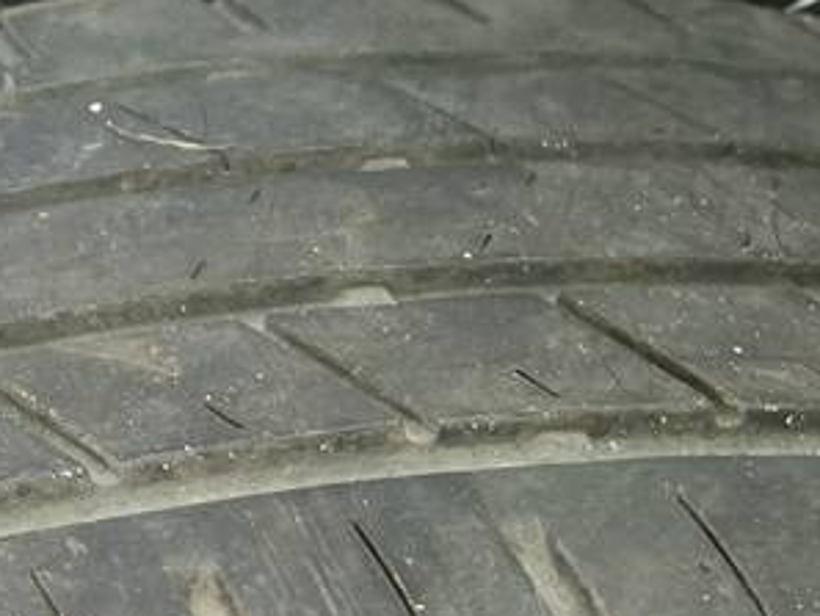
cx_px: 163
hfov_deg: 20.8
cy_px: 876
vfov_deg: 14.9
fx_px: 2204
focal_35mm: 93
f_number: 1.6
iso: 357
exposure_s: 1/33.3
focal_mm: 4.11
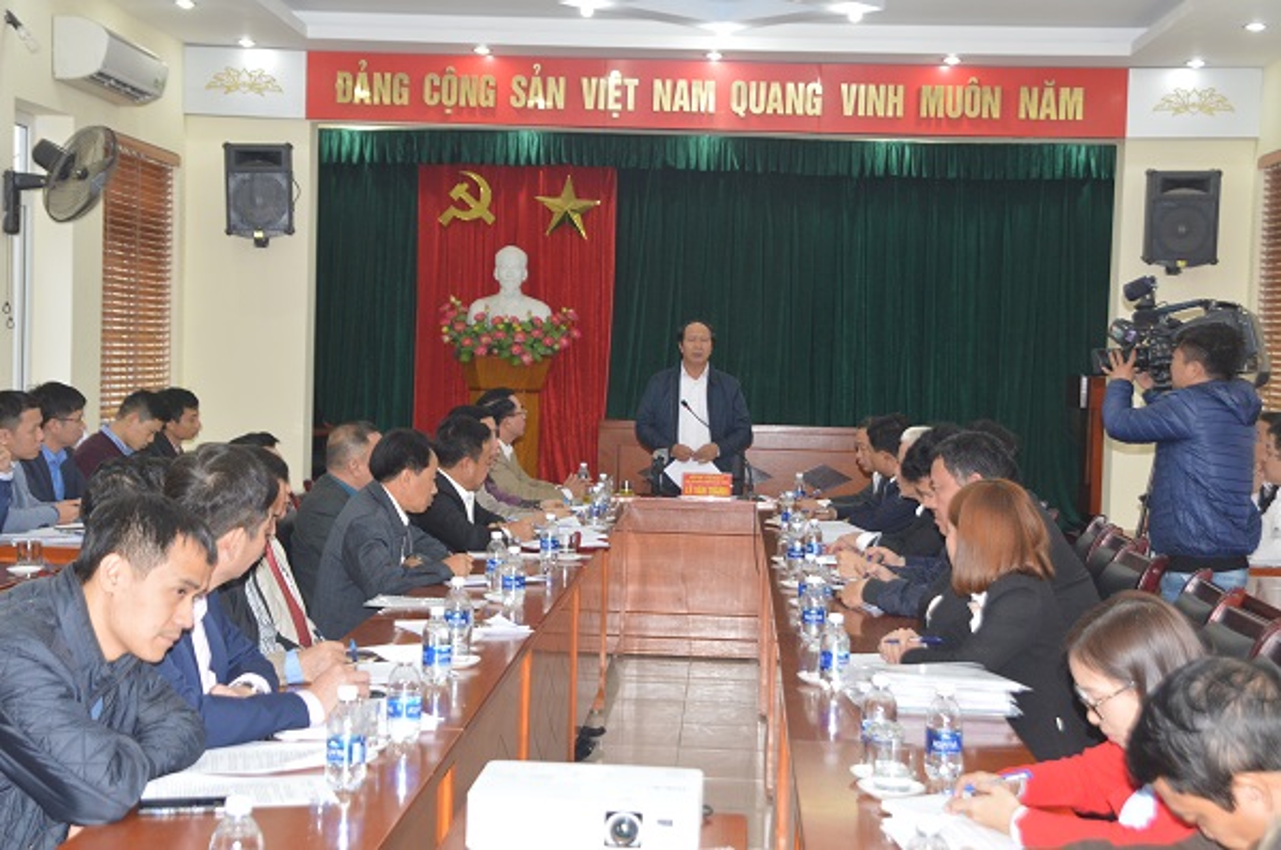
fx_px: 2025
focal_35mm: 57
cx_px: 640
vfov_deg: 23.7
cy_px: 425
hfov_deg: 35.1
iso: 800
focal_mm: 38
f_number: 5
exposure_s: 1/100
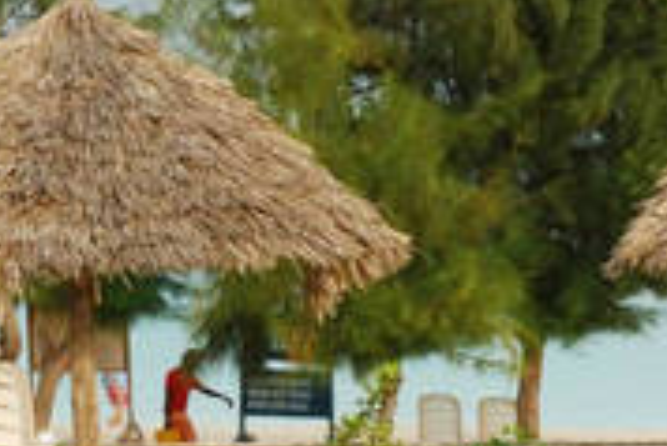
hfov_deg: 6.2
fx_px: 6119
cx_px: 1049
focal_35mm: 330
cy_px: 146
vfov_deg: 4.2
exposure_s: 1/200
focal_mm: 56
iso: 800
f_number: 14
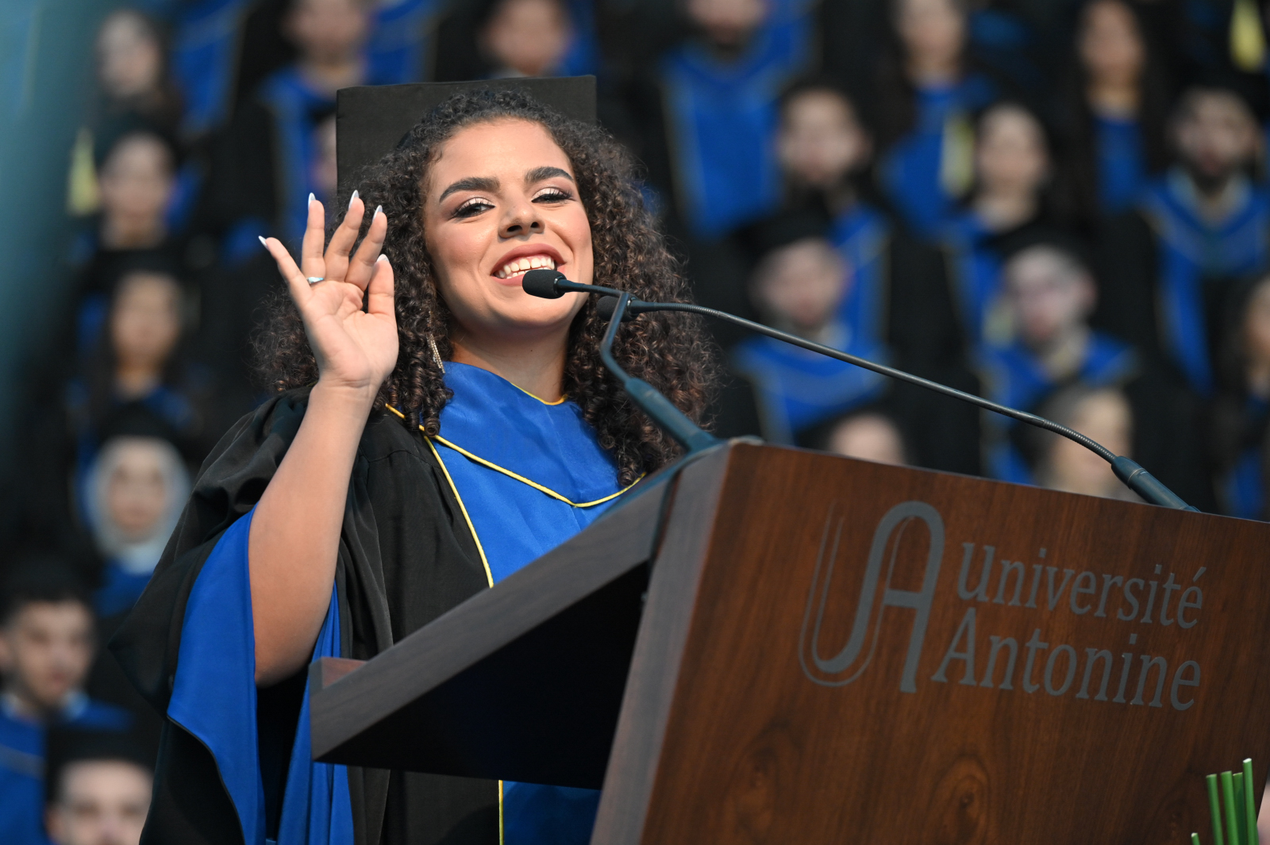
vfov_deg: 6.9
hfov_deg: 10.3
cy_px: 422
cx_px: 635
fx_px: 7052
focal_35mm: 200
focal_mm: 200
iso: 2000
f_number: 4
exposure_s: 1/400
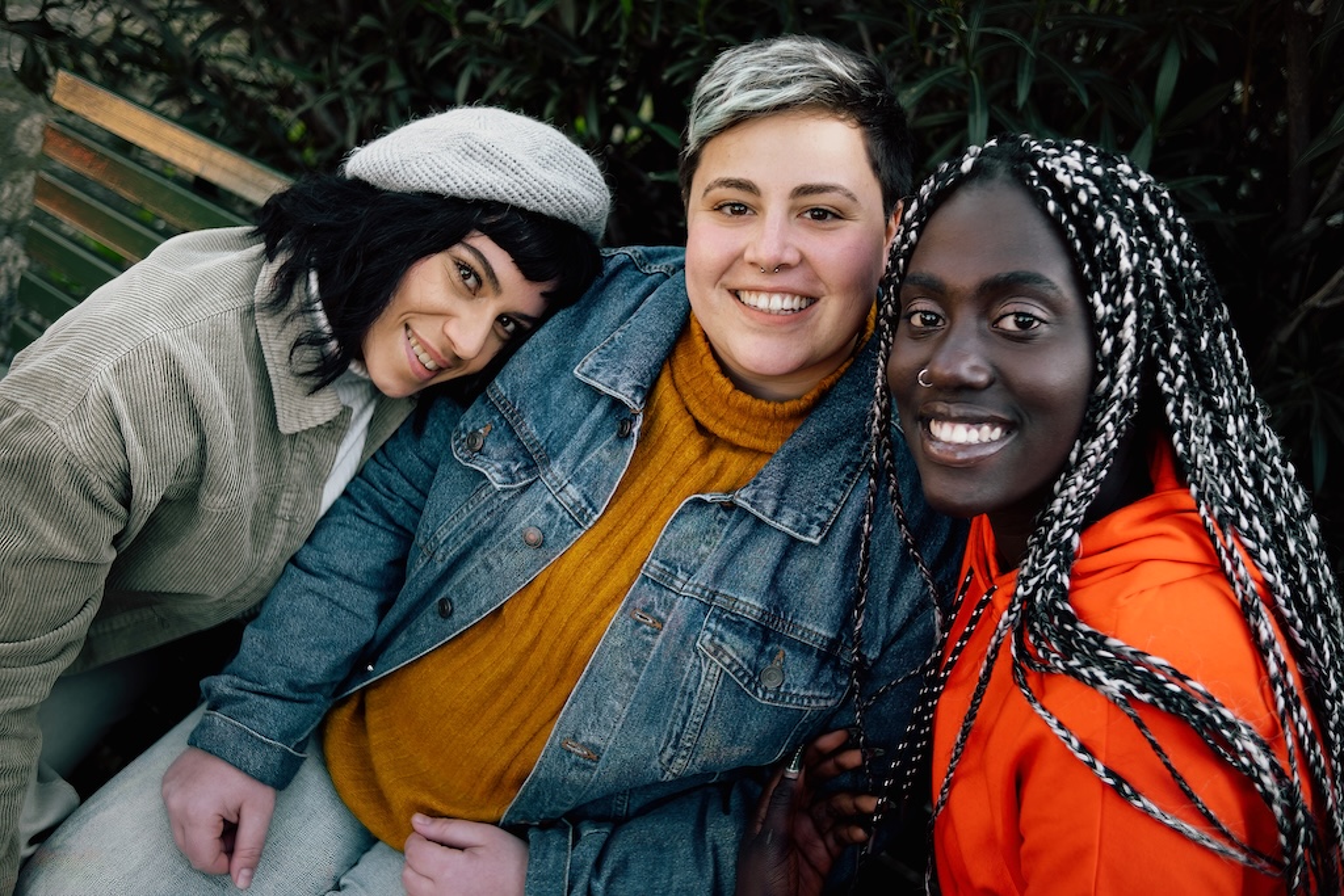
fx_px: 1307
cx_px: 672
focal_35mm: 35
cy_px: 448
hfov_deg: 54.4
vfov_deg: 37.9
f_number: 2.2
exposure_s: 1/120
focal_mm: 23
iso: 160
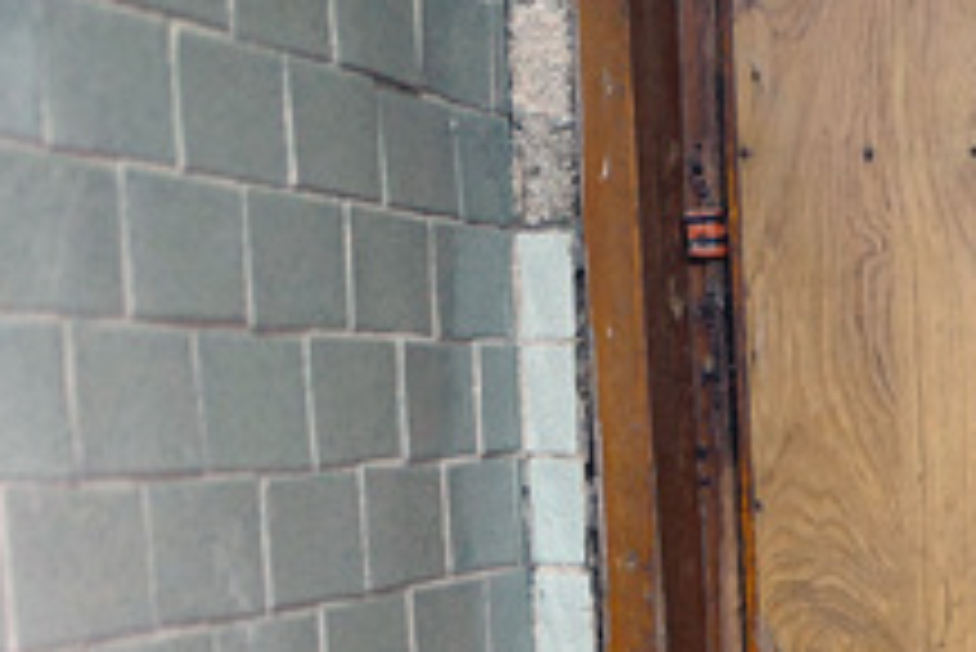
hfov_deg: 17.9
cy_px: 830
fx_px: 2794
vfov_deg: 12.9
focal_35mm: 103
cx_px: 1421
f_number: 1.7
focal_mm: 28
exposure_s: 1/80
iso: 1000
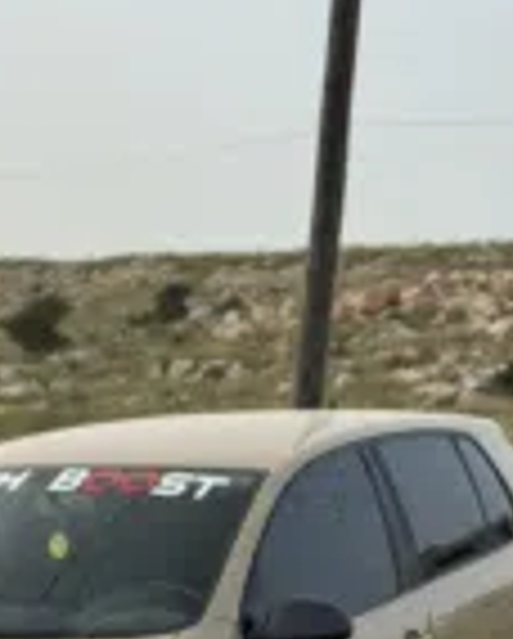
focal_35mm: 132
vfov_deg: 14.4
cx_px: 86
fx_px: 2500
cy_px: 558
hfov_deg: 11.7
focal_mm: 6.76
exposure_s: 1/952
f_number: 1.78
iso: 64
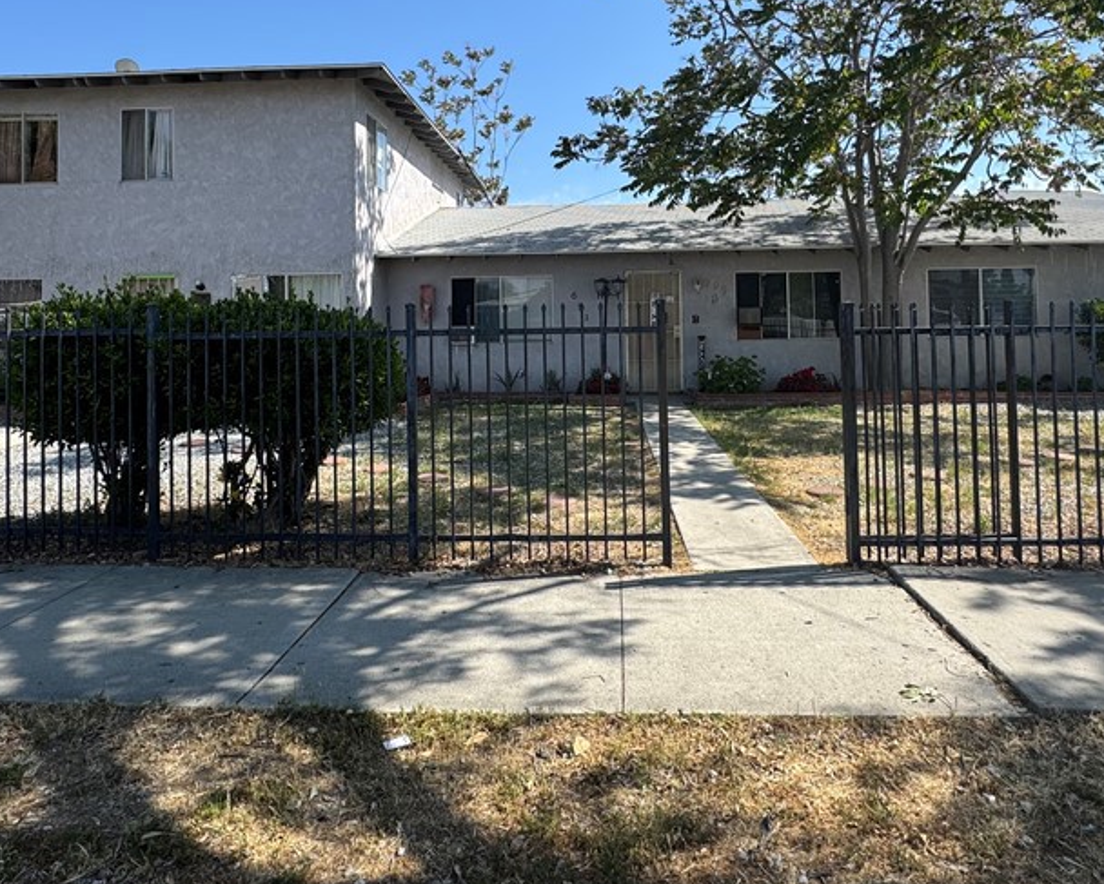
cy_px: 298
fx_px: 752
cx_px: 552
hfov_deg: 72.6
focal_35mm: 23
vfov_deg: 59.6
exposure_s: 1/1236
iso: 50
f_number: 2.2
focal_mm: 2.22
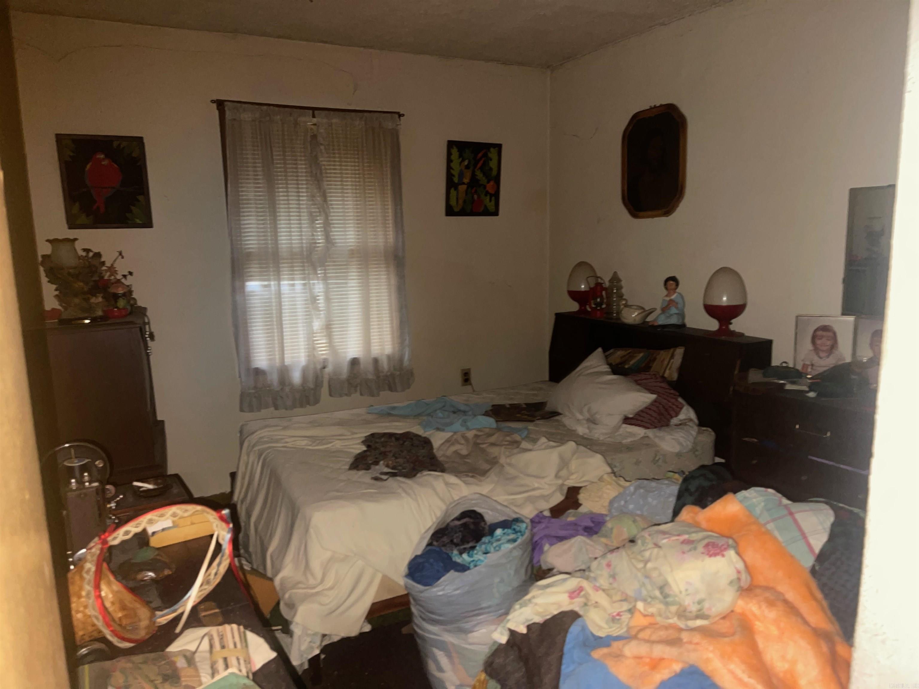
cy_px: 344
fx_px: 664
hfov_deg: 69.4
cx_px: 460
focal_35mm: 25
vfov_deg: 54.9
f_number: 1.6
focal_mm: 5.1
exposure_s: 1/4
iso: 125
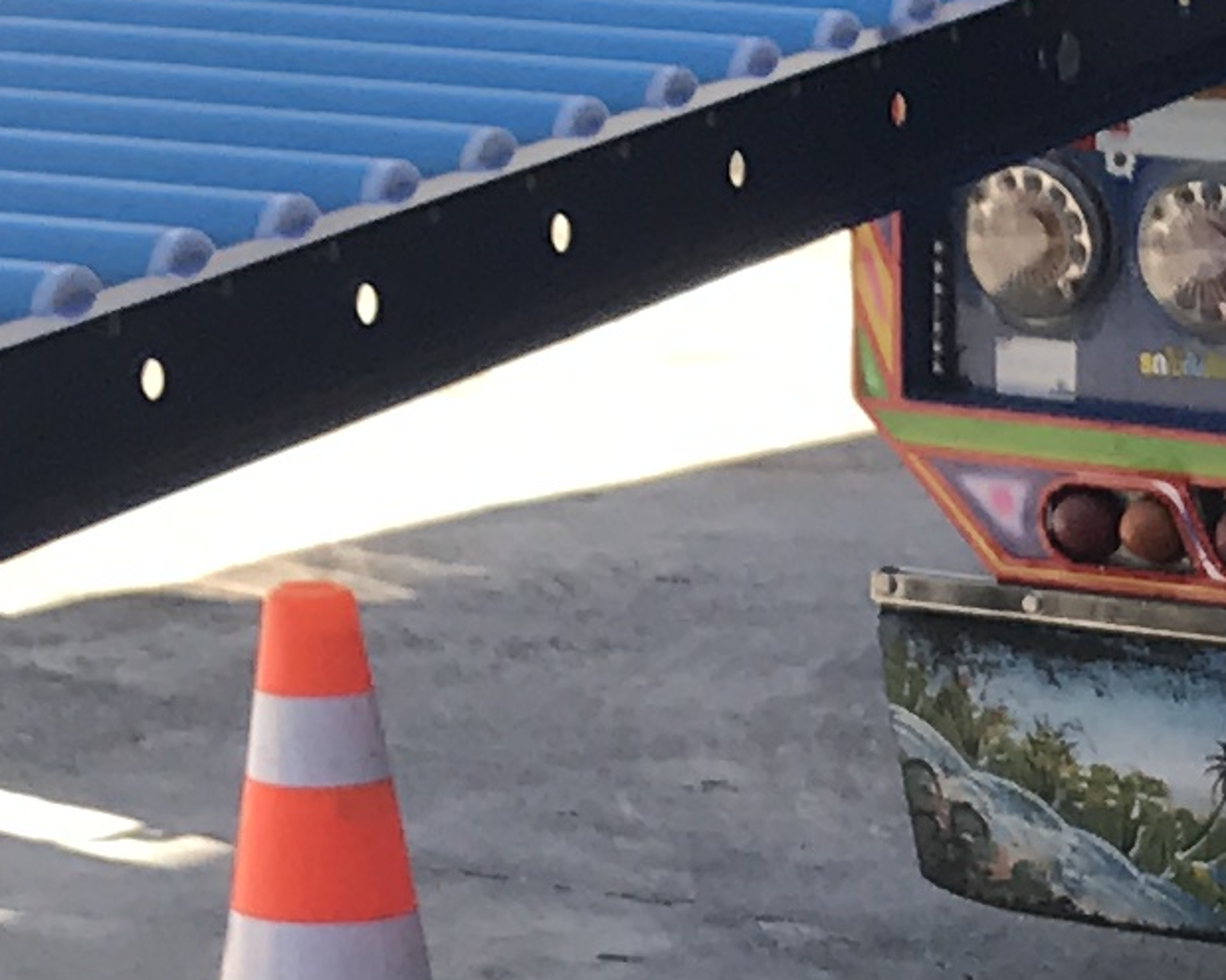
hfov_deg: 10.5
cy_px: 1653
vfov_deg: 8.4
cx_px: 1749
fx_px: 6458
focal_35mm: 178
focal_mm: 3.99
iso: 20
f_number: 1.8
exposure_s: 1/488
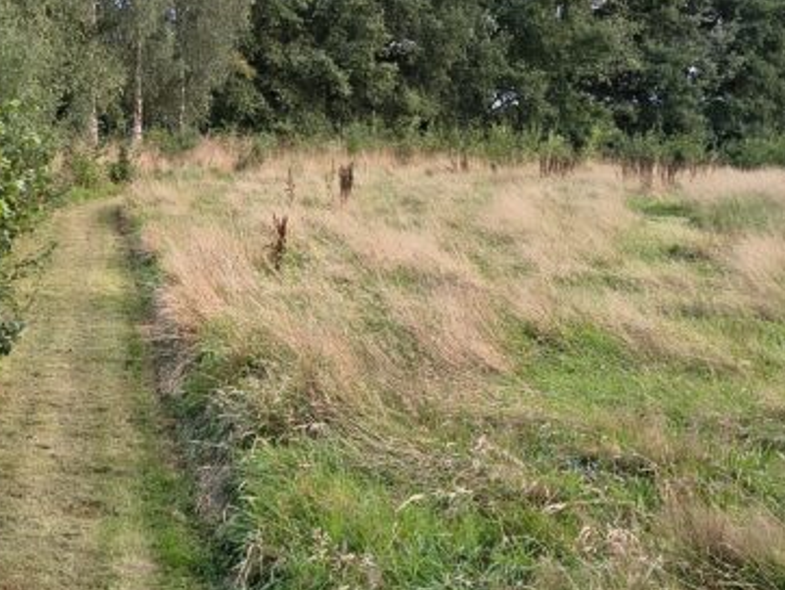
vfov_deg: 22.6
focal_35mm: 65
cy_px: 356
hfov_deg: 29.0
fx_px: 1475
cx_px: 141
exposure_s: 1/142
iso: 100
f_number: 1.8
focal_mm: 5.56
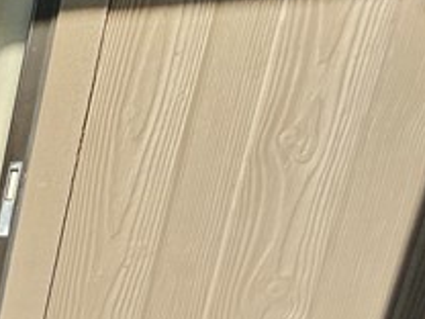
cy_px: 397
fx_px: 786
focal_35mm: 64
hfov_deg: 14.9
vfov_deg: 21.1
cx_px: -615
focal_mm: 1.74
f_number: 2.2
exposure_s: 1/293
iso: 40
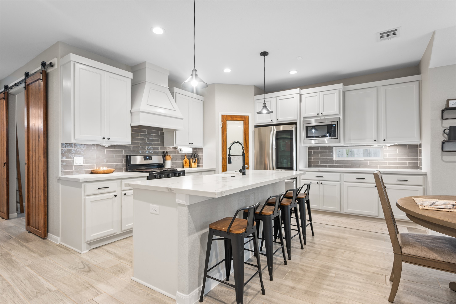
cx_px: 228
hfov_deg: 90.0
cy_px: 152
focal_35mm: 18
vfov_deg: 67.4
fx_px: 228
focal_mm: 18
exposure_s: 1/3
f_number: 4
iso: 100
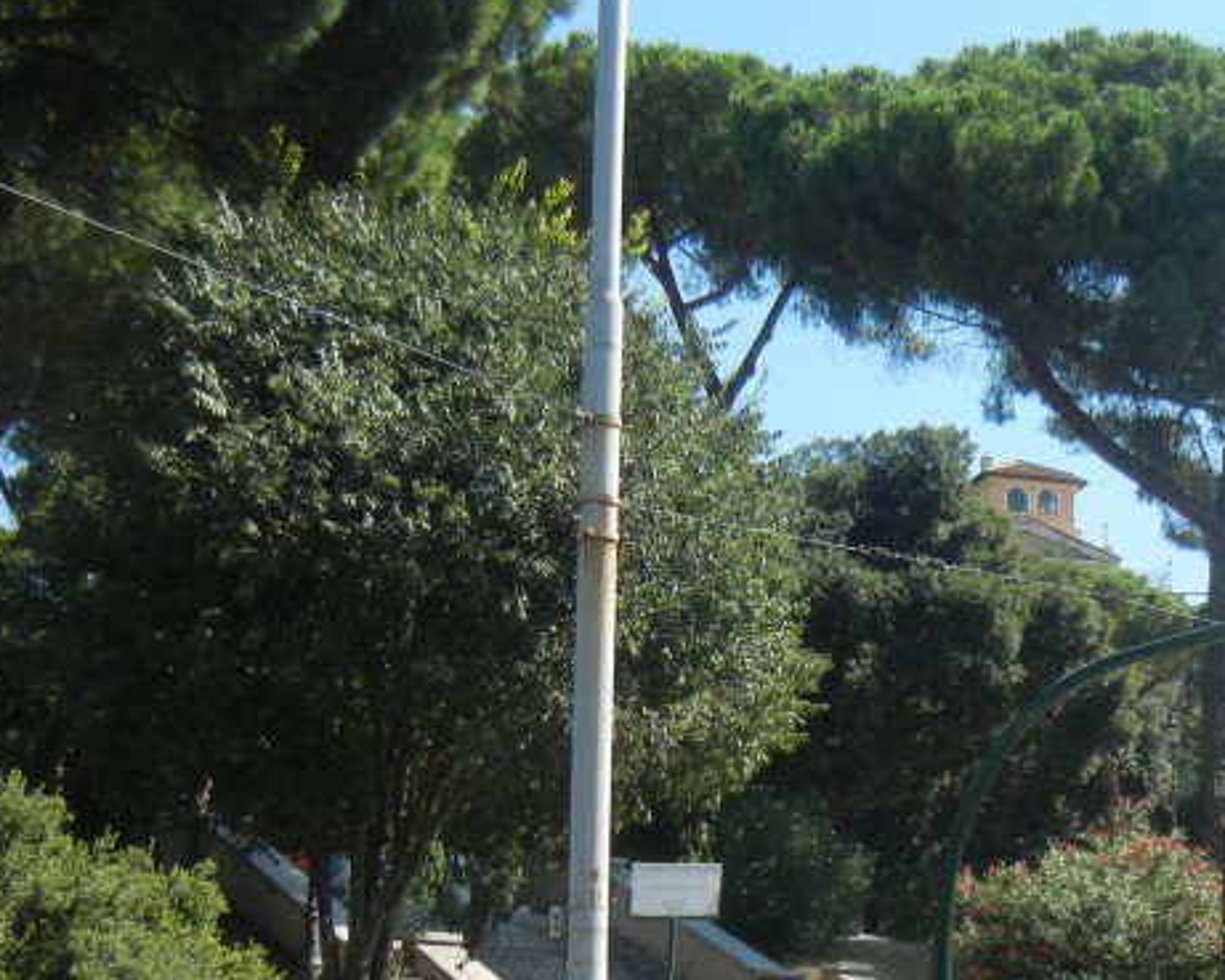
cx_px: 938
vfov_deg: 23.0
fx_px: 2357
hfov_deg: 28.6
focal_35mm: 65
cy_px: 855
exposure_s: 1/778
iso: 160
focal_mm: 5.4
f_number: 3.5
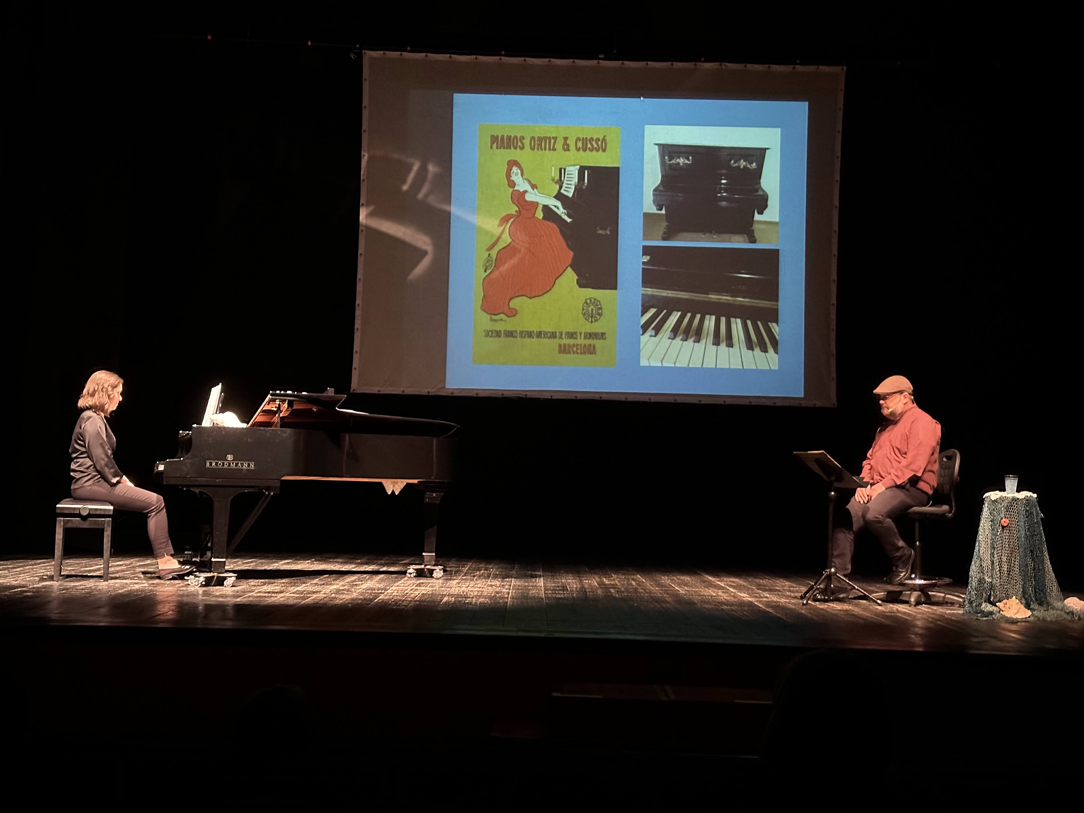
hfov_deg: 39.7
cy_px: 406
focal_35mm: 48
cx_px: 542
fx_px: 1503
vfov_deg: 30.3
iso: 640
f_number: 1.78
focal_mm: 6.86
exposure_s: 1/25
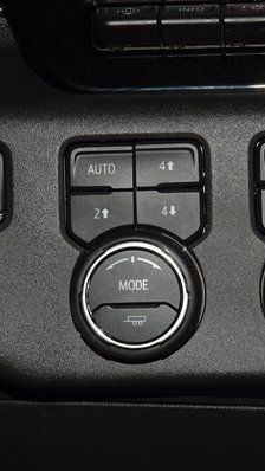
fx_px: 2210
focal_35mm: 177
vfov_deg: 12.2
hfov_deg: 6.9
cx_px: 169
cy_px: 234
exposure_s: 1/125
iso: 100
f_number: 8
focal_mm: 70
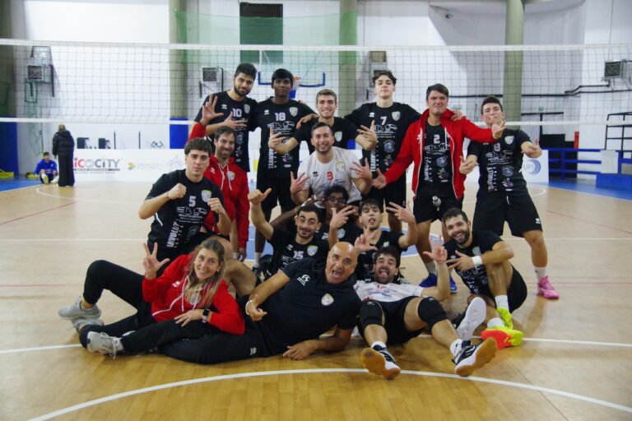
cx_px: 316
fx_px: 737
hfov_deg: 46.4
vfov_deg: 31.9
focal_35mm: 42
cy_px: 210
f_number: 2.8
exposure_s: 1/250
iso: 6400
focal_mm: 28.13
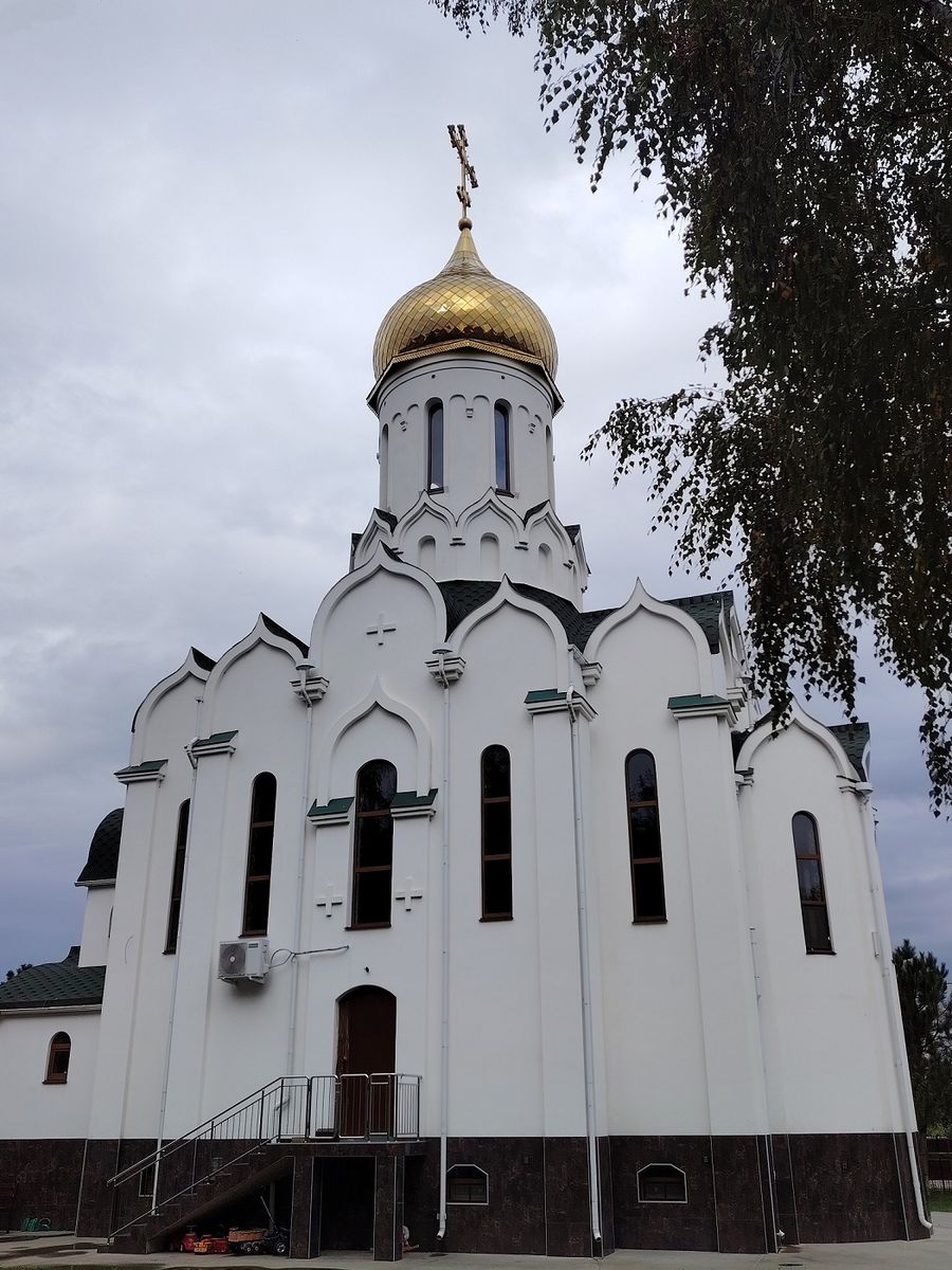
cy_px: 635
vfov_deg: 56.8
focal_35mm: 32
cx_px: 476
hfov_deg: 44.2
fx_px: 1173
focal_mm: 5.25
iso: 100
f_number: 1.75
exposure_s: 1/904
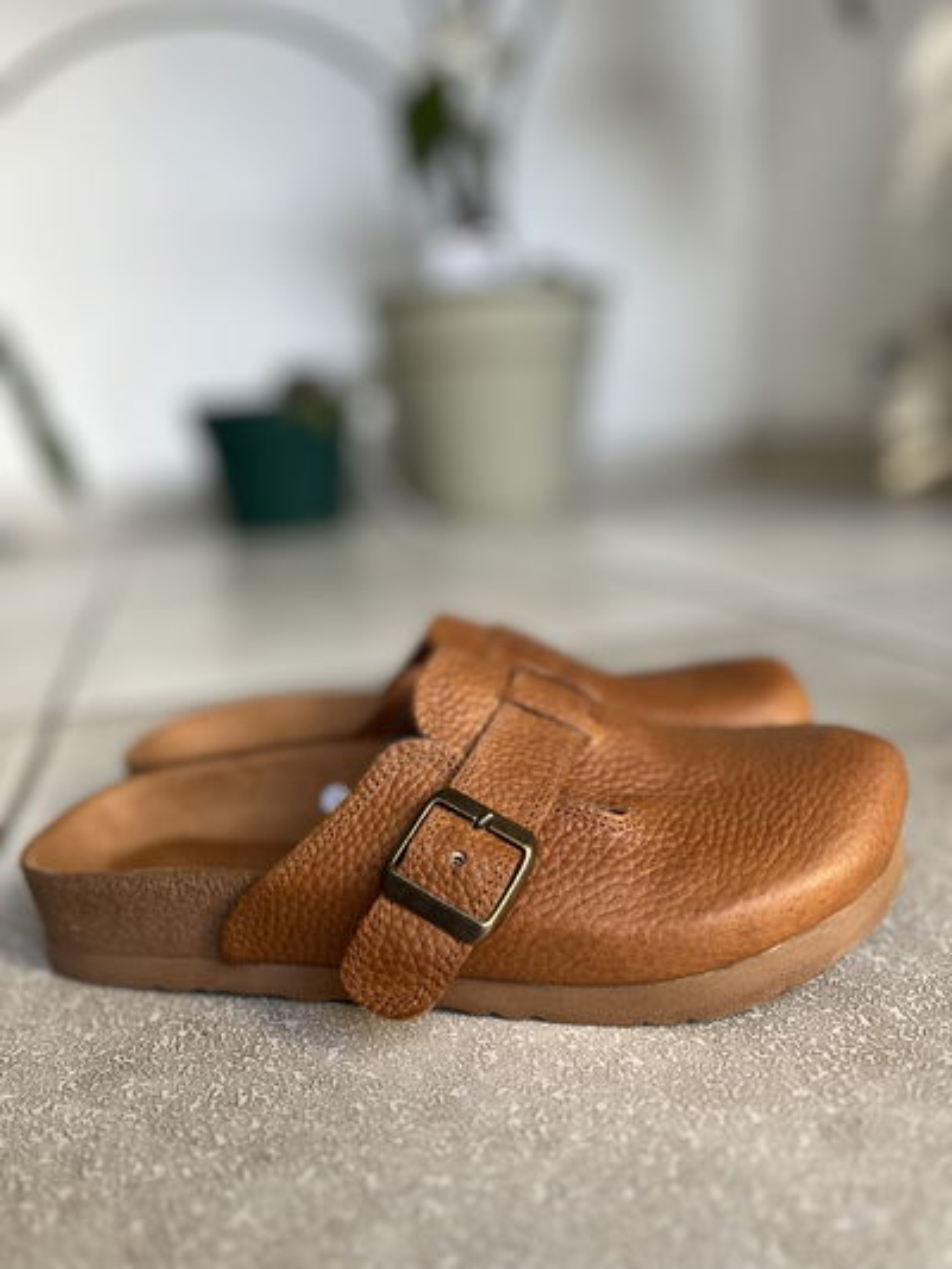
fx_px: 953
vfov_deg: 67.3
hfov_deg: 53.1
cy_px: 634
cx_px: 476
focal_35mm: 26
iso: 50
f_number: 1.6
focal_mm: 5.1
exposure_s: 1/122
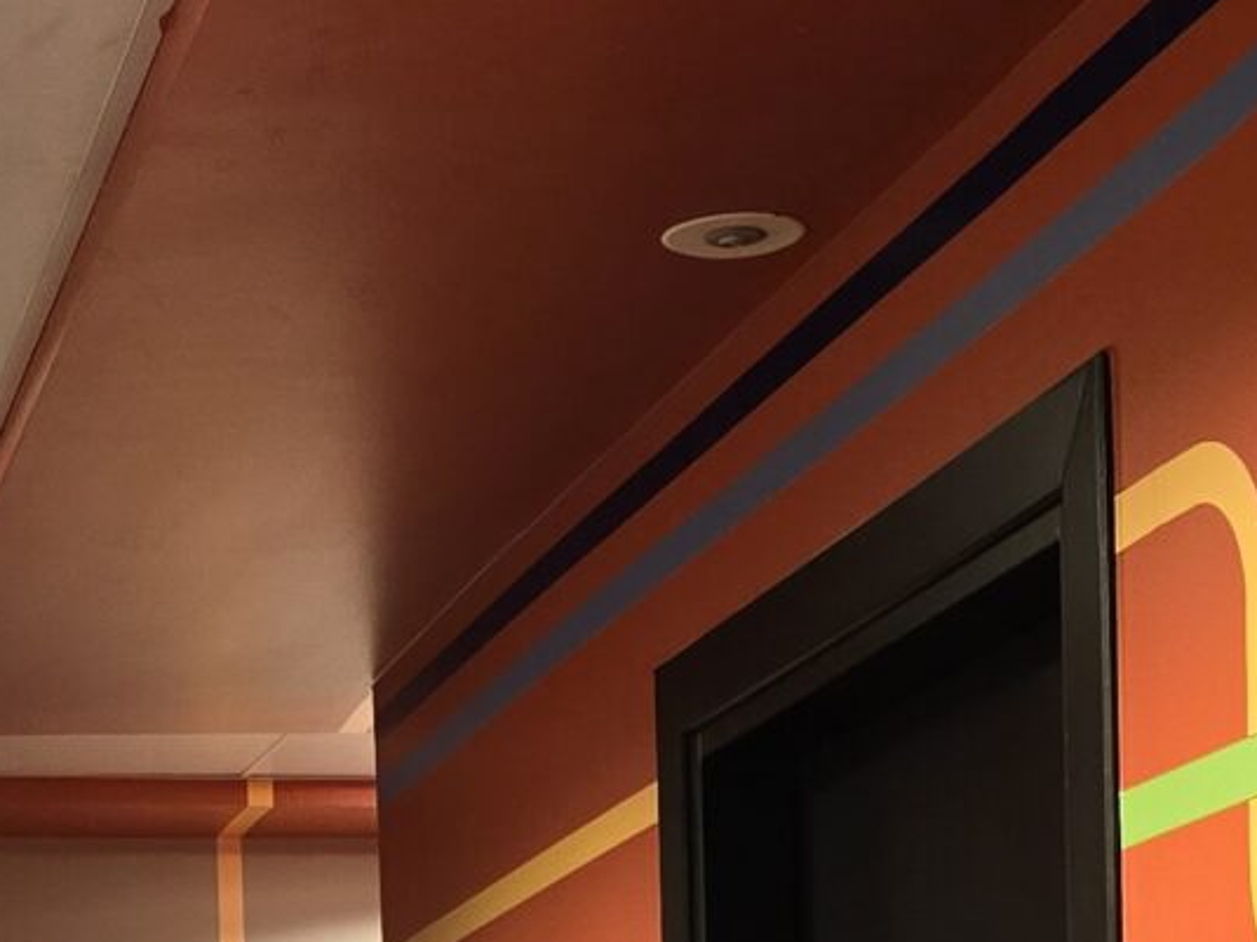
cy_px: 1654
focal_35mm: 110
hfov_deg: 17.8
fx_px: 3993
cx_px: 399
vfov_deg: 12.4
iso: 500
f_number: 1.7
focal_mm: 6.3
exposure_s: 1/100
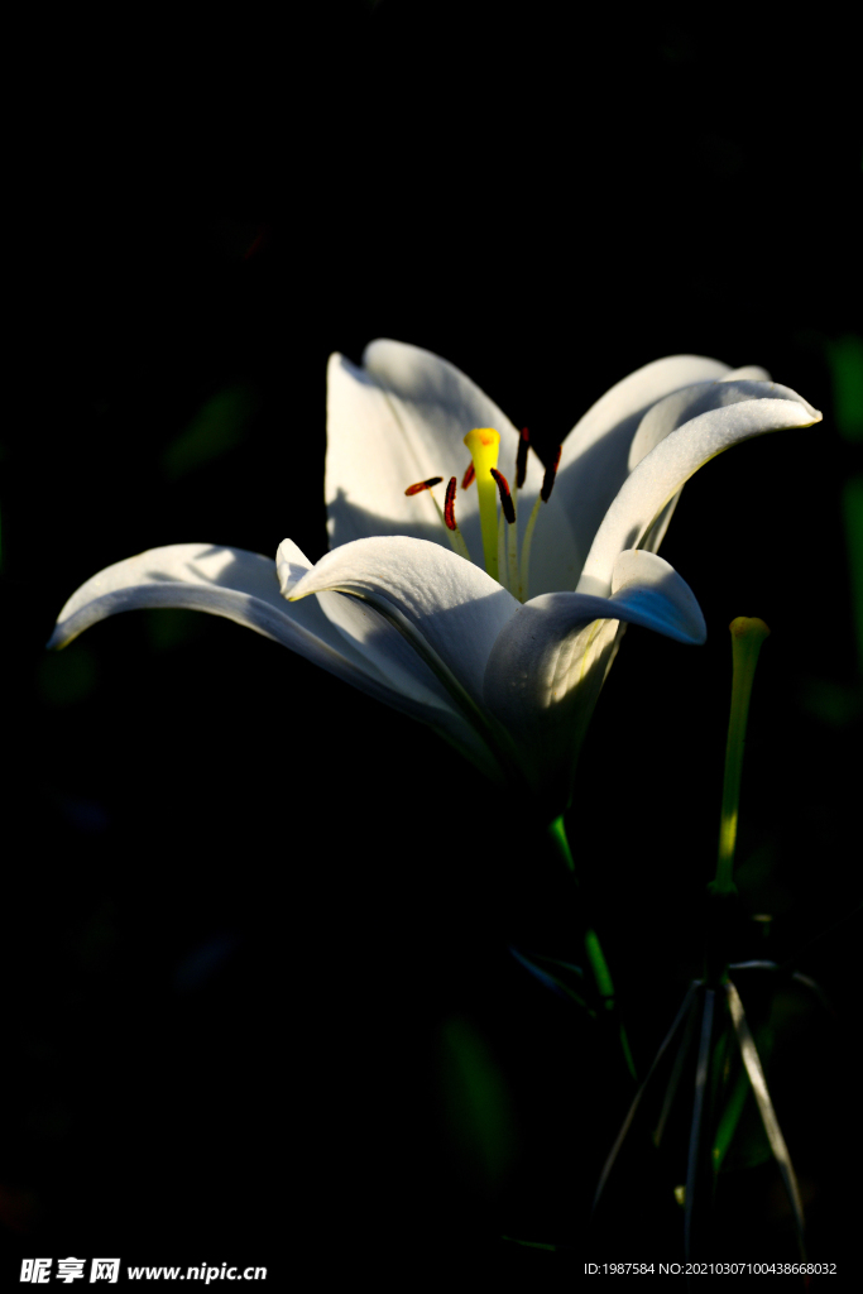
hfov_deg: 3.8
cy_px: 647
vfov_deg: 5.7
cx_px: 432
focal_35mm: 360
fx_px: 12940
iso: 200
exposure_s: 1/400
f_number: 8
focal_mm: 360
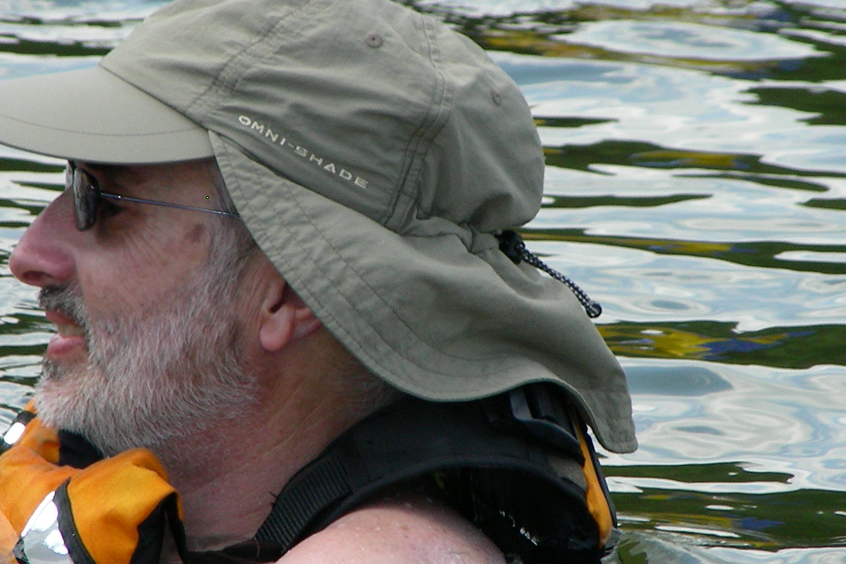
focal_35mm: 521
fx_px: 12243
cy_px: 269
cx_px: 451
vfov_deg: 2.6
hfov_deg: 4.0
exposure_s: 1/356
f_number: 4
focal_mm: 44.8
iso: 50
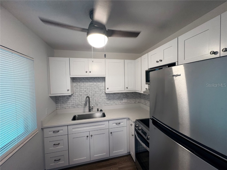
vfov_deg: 85.7
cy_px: 85
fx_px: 92
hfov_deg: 102.1
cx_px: 114
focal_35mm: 14
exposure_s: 1/60
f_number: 2.2
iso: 250
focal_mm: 2.22
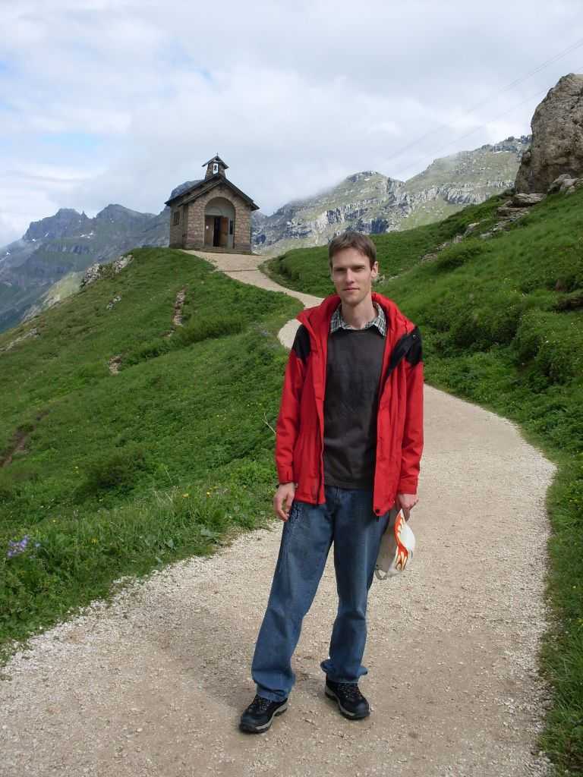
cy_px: 388
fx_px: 853
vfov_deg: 49.0
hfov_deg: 37.7
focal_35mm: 38
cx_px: 292
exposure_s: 1/125
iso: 80
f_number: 8.4
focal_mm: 6.3
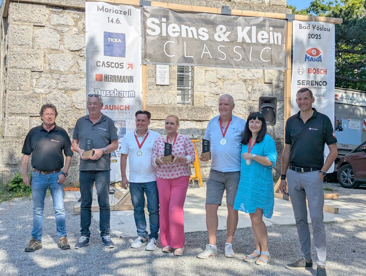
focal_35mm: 48
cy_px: 138
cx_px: 183
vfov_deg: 30.3
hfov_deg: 39.6
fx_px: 508
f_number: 1.85
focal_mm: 6.81
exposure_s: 1/2000
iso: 40
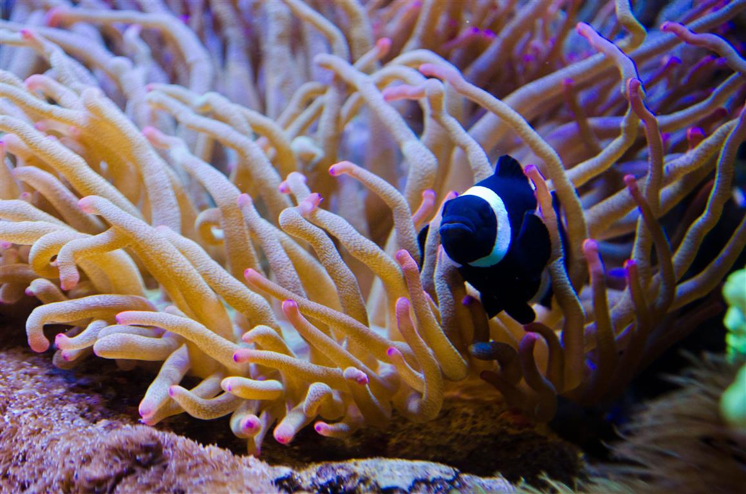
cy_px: 247
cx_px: 373
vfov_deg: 21.5
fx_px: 1303
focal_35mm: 63
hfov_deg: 31.9
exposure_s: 1/200
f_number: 6.3
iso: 1250
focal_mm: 42
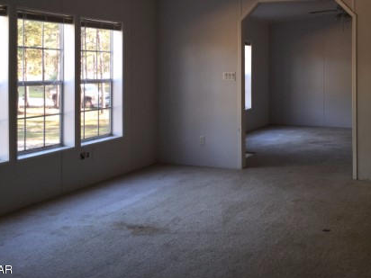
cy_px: 72
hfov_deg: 41.8
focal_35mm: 45
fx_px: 482
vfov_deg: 31.6
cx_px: 229
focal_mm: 4.15
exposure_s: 1/30
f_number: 2.2
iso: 32
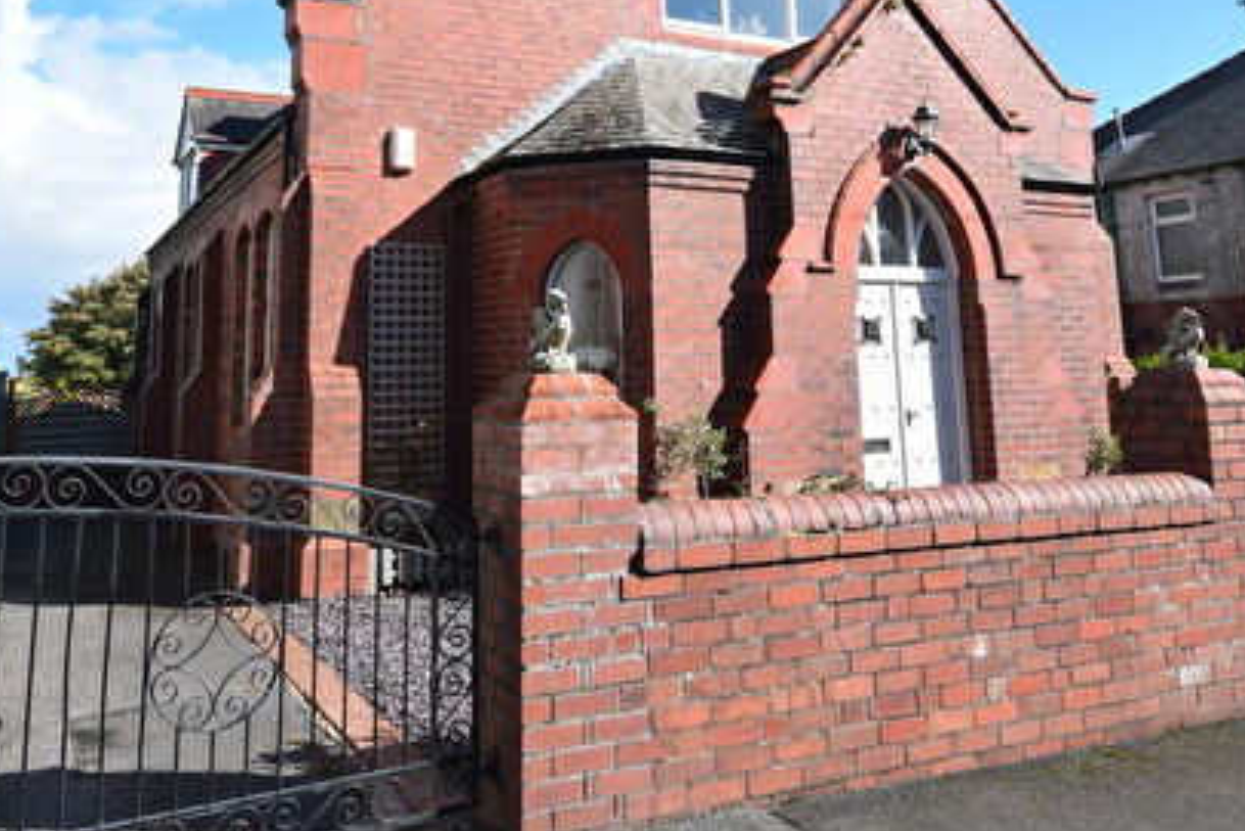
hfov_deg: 60.2
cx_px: 564
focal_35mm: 31
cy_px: 161
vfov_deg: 40.5
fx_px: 1072
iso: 200
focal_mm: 12
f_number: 9
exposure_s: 1/320
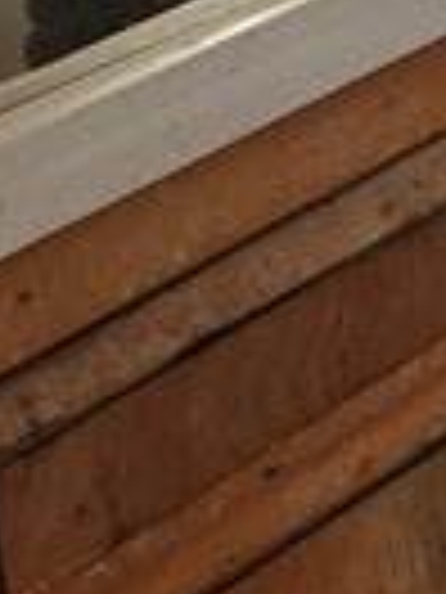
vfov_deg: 10.9
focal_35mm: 179
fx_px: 3075
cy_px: -36
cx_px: 1676
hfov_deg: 6.8
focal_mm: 5.54
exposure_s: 1/120
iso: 640
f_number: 1.8
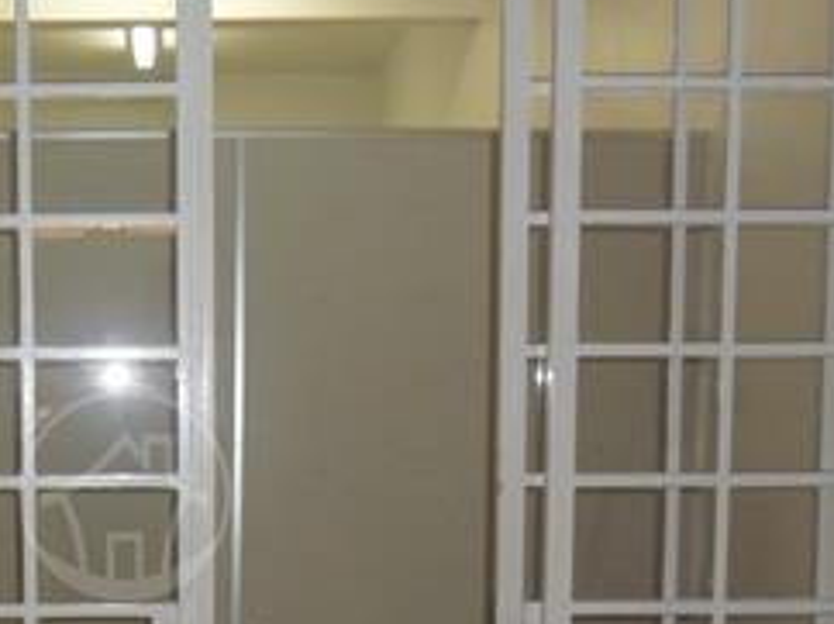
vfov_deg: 21.3
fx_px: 1613
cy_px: 583
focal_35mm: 67
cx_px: 121
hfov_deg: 28.1
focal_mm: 4.9
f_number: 3.5
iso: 200
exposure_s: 1/45
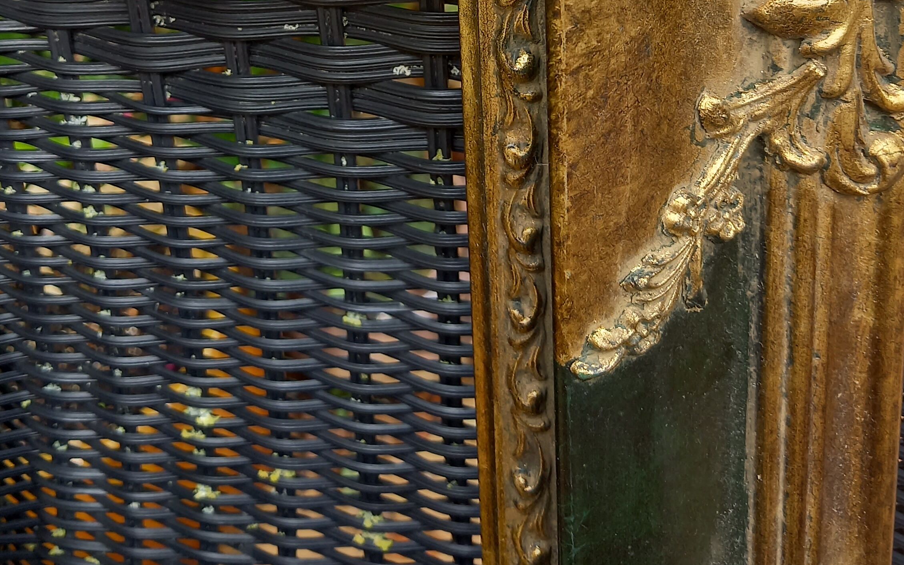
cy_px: -32
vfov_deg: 25.7
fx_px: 1158
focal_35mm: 47
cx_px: 415
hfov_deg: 42.6
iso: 50
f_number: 1.8
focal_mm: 4.65
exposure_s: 1/143
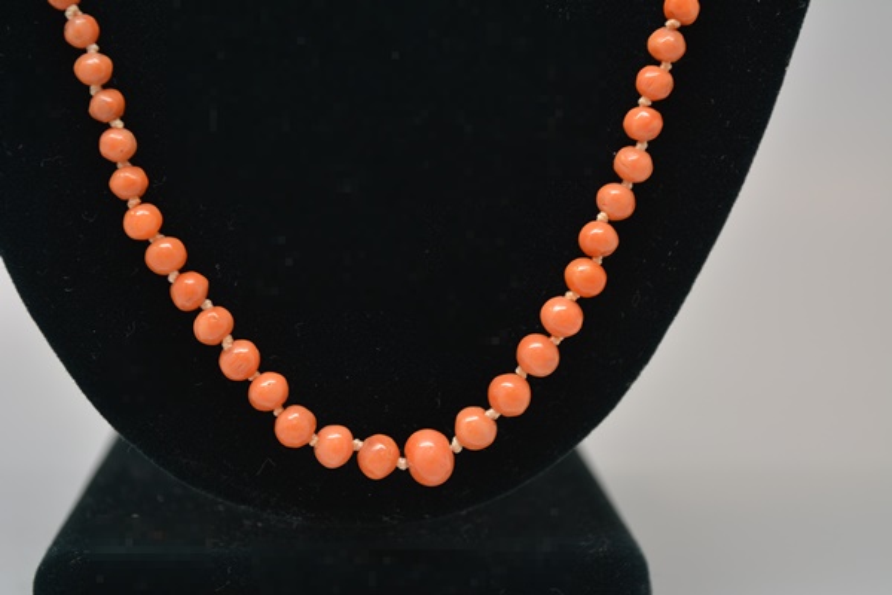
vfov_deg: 19.7
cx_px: 446
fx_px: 1710
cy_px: 298
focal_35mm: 69
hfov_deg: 29.2
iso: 200
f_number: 5.6
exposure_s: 1/15
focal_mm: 46
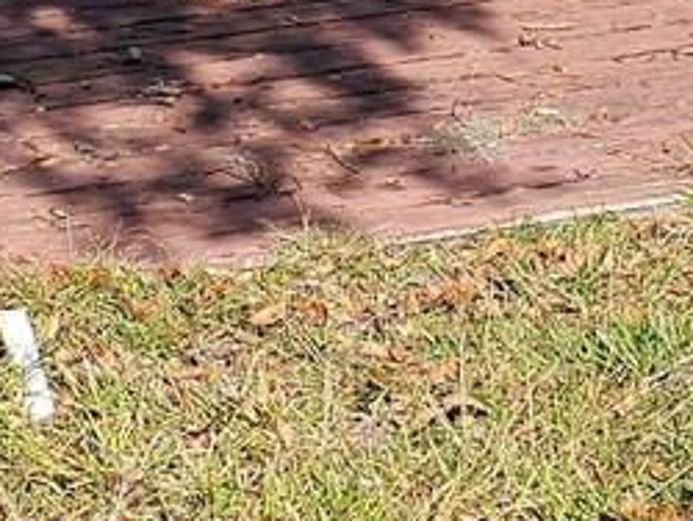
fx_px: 2946
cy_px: -260
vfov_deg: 9.8
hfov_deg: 13.4
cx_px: 252
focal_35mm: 147
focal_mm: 6.3
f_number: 1.7
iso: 10
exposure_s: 1/557
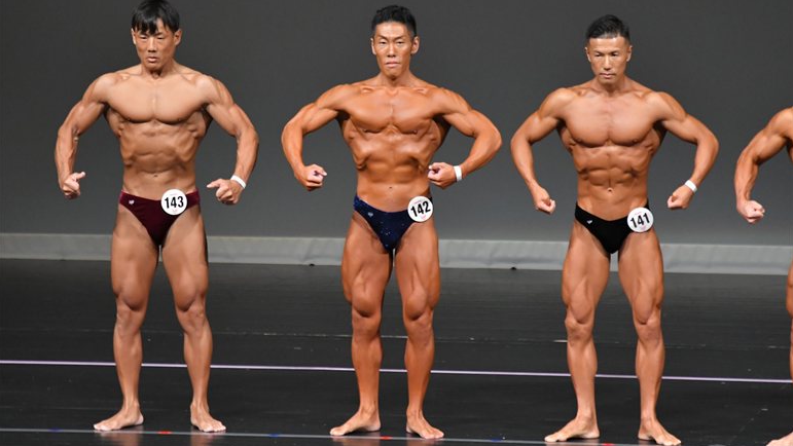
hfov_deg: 5.9
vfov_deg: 3.3
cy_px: 214
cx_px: 396
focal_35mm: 363
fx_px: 7634
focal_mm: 230
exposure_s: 1/400
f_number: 5.6
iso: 4000
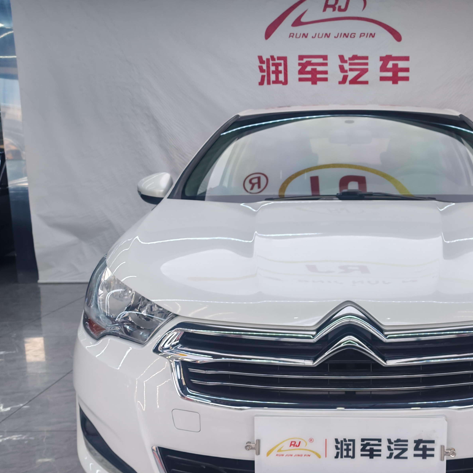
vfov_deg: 40.7
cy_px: 283
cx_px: 360
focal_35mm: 41
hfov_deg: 39.7
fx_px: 634
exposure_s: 1/100
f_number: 1.95
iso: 80
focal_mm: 5.52
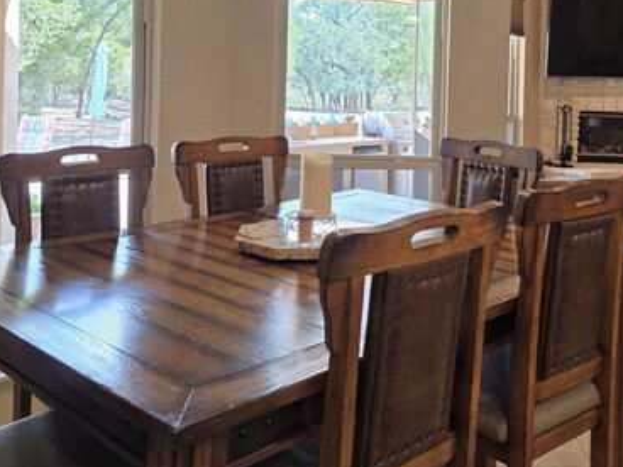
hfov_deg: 46.5
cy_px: 73
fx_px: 720
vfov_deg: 34.5
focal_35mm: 40
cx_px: 374
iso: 80
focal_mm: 6.3
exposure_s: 1/120
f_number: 1.7
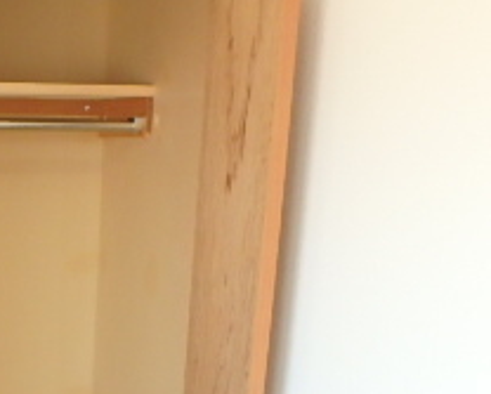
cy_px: 451
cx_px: -33
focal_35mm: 63
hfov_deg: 27.7
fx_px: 917
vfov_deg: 22.7
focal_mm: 3.7
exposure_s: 1/30
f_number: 3.5
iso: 250
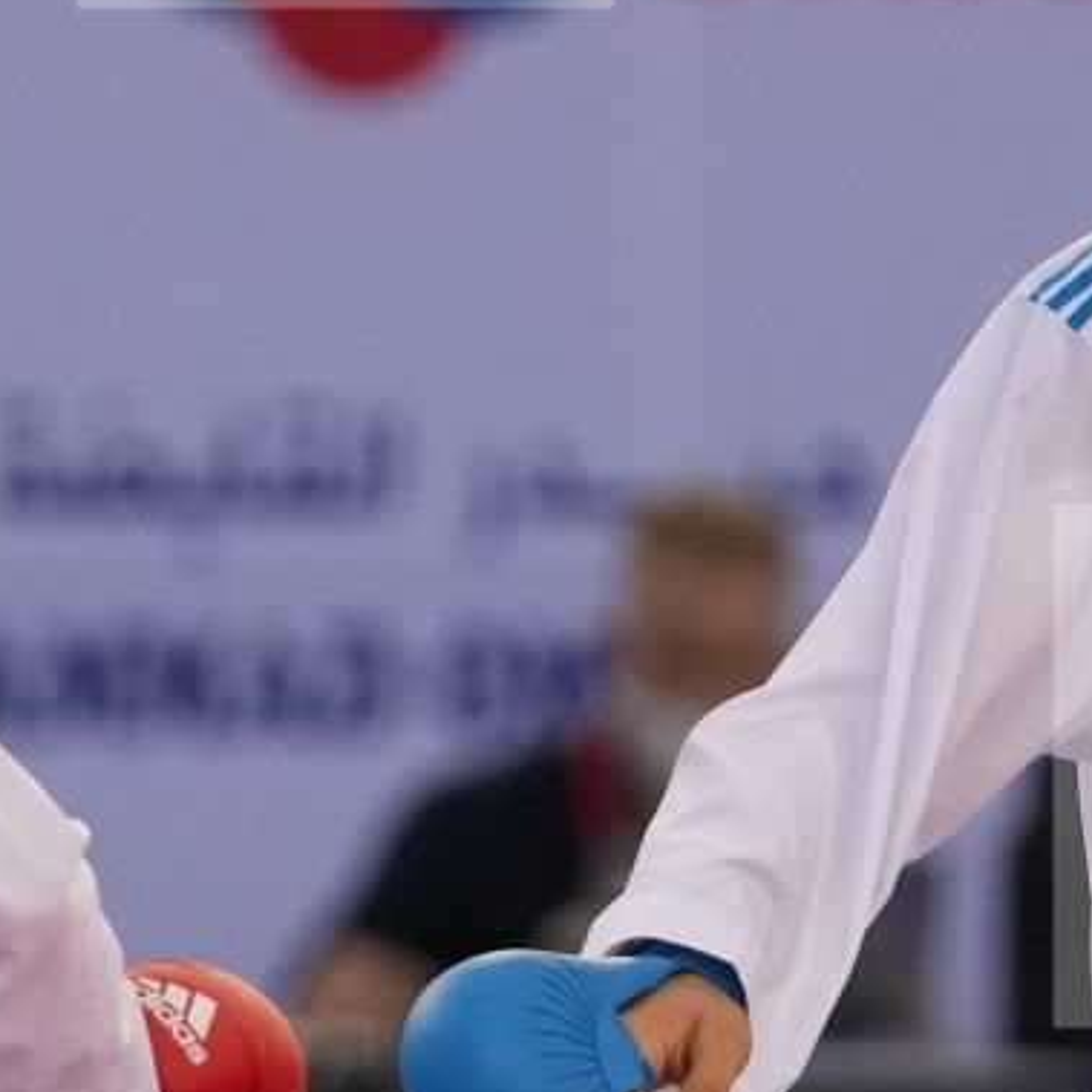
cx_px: 346
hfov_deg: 1.4
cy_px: 766
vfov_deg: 1.4
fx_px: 43185
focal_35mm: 1210
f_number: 2.8
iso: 2000
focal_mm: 200
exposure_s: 1/1000
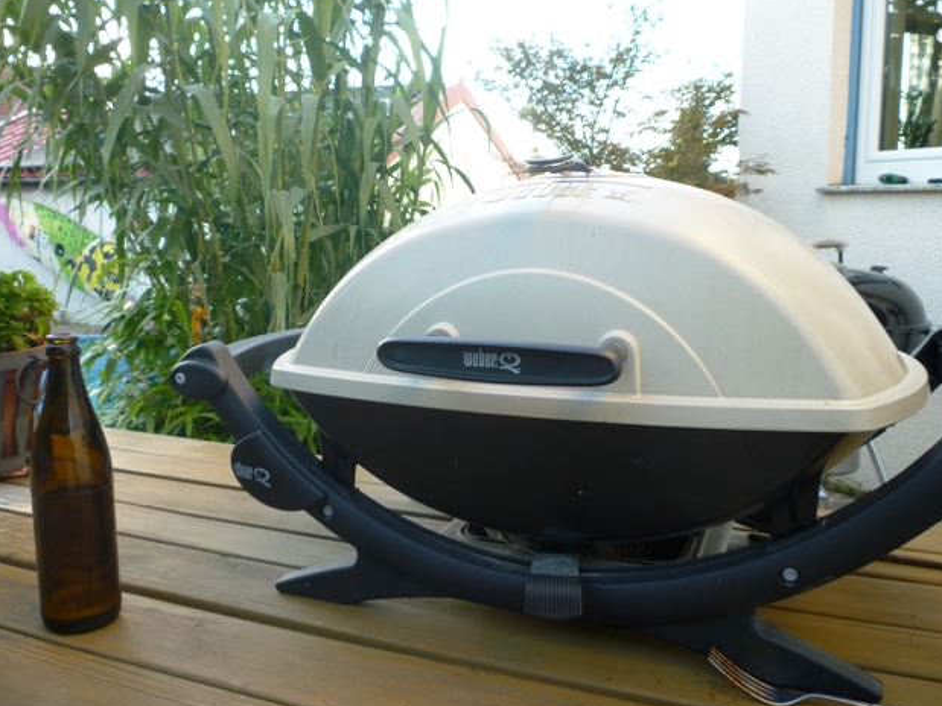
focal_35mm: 30
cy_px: 347
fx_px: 816
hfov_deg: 60.0
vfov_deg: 46.8
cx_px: 484
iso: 80
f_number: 3.3
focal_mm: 5.2
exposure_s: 1/30
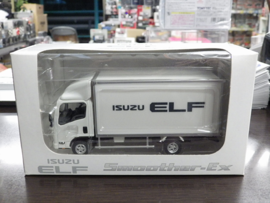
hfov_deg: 45.8
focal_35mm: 41
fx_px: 320
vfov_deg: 35.1
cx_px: 135
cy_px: 102
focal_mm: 7.4
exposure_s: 1/40
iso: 800
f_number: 3.6
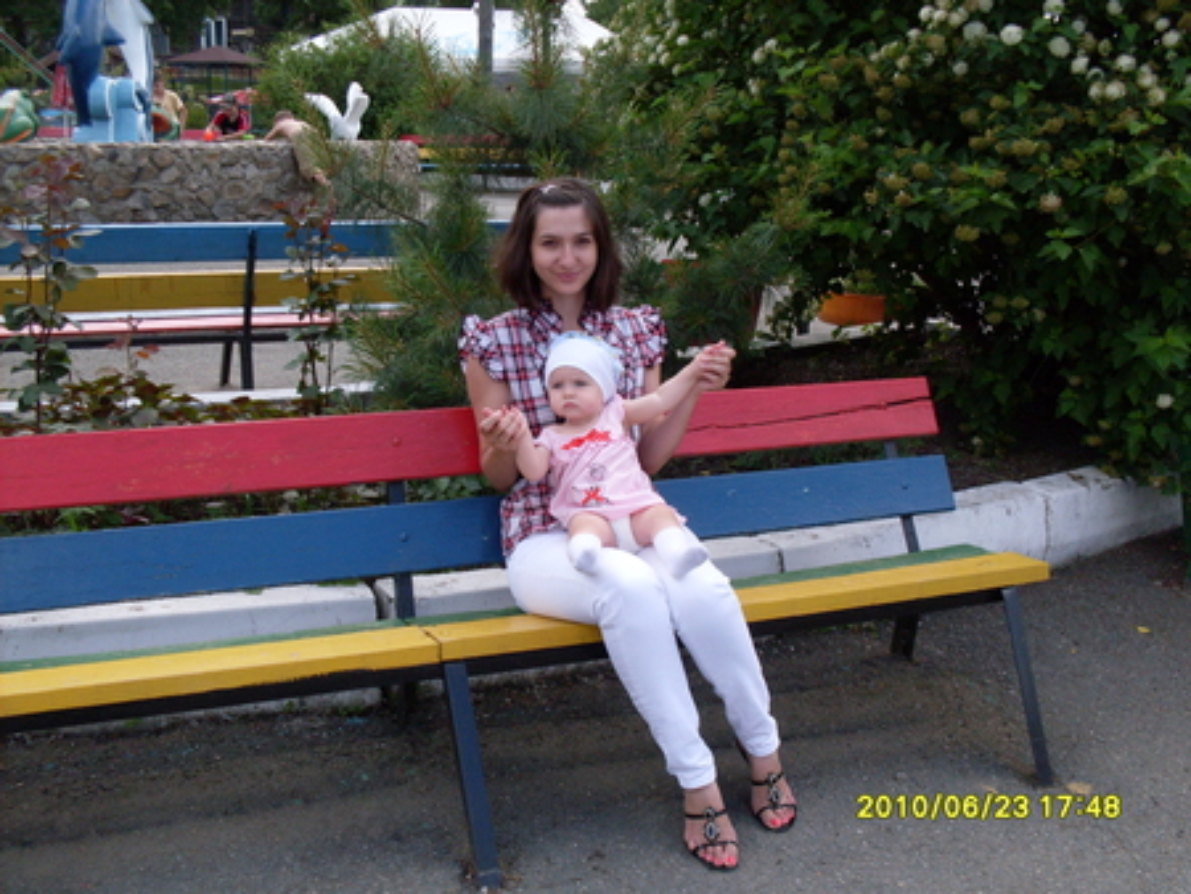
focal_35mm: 38
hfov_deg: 49.0
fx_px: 1308
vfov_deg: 37.8
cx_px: 596
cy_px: 447
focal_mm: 6.3
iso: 80
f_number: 2.8
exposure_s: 1/500
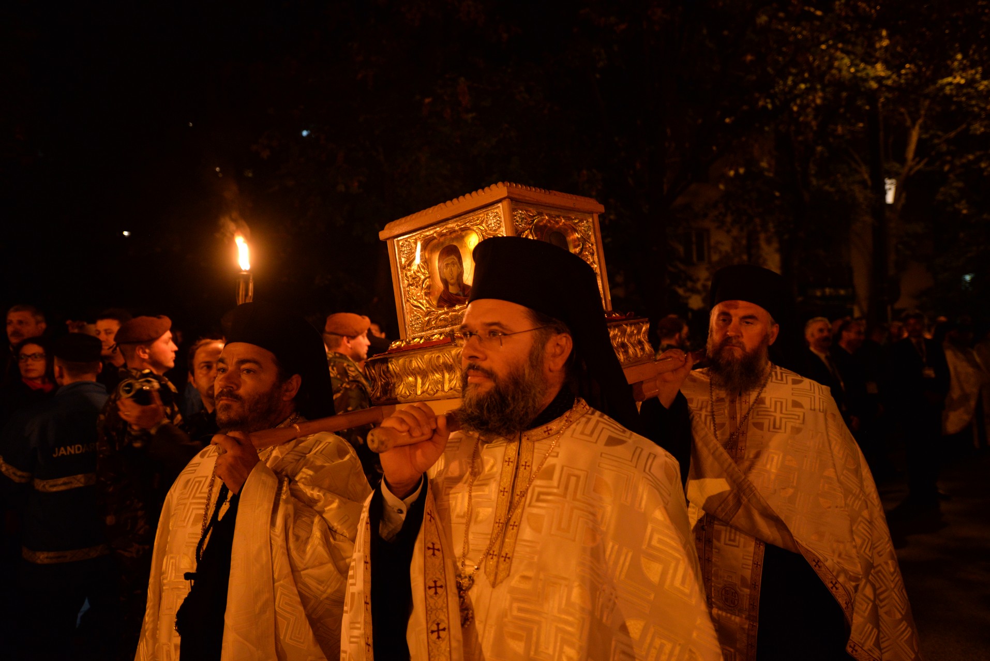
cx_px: 495
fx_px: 660
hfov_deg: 73.7
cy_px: 330
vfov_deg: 53.2
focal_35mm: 24
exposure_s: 1/25
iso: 1600
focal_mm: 24
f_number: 2.8
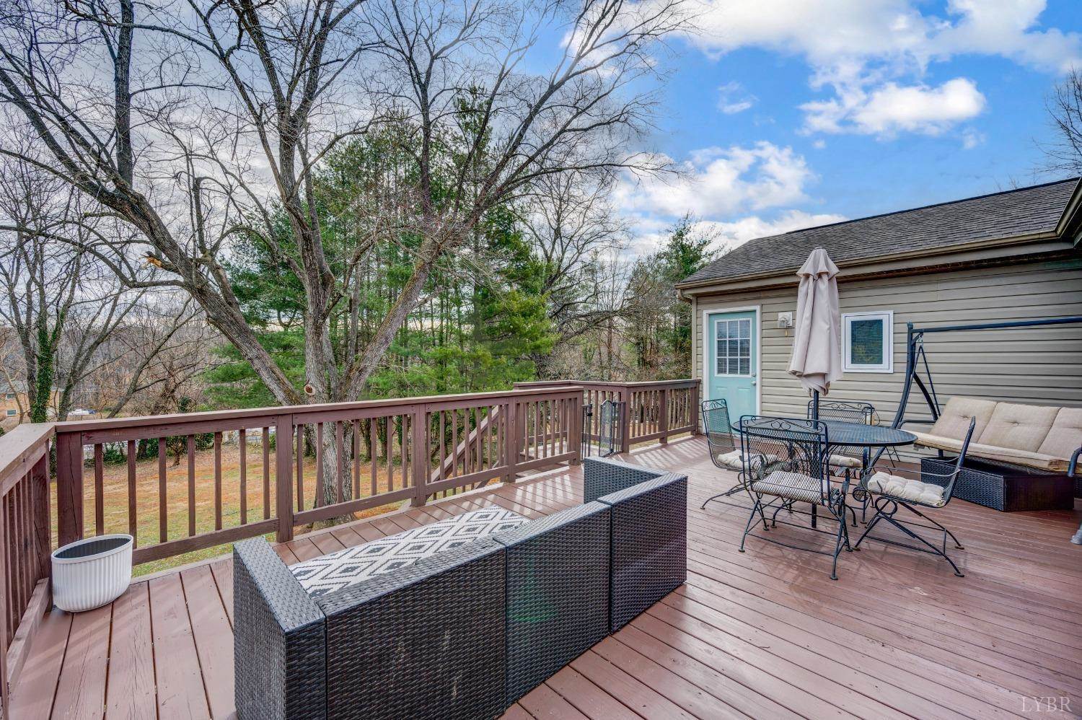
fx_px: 420
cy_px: 360
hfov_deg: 104.3
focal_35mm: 14
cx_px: 541
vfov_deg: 81.1
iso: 200
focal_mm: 14
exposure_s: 1/250
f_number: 8
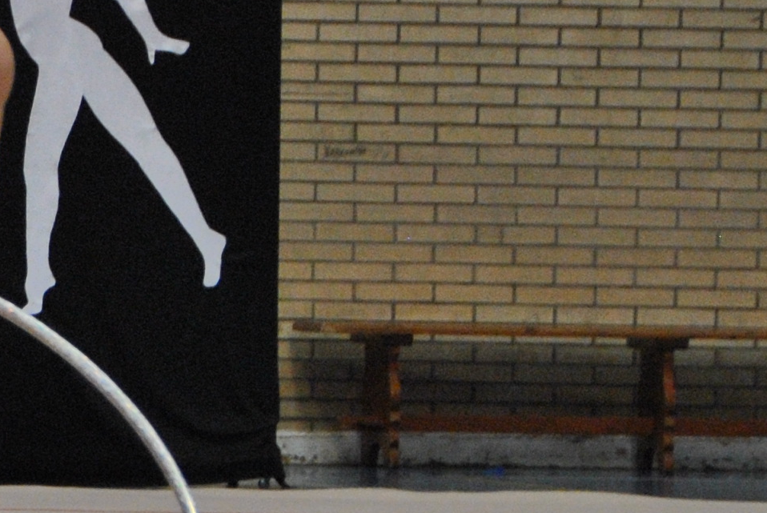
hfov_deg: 5.4
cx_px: -529
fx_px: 8019
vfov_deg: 3.7
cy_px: 178
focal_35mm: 376
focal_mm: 62
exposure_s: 1/200
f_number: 5
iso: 800
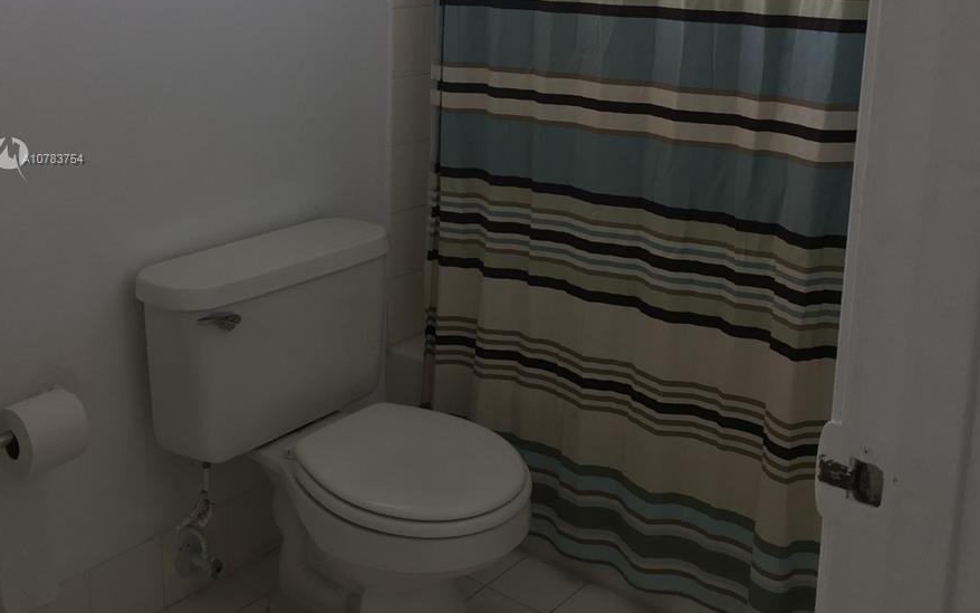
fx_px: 1122
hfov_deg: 47.2
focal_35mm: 42
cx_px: 487
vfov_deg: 30.1
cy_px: 160
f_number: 2.2
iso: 40
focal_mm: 4.15
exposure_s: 1/120
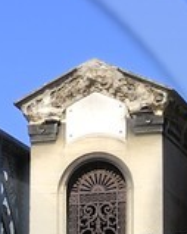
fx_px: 2029
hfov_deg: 5.1
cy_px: 411
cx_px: -268
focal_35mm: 293
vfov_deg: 6.5
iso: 200
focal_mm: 31
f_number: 13
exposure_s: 1/125
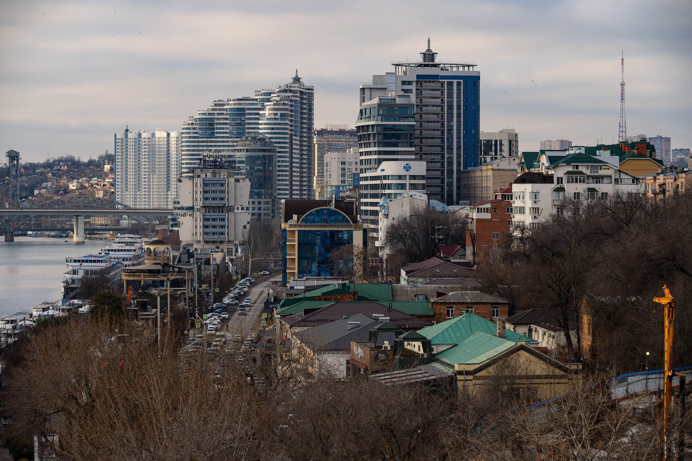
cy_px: 230
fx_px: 2018
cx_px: 346
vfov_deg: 13.0
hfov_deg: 19.5
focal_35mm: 105
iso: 200
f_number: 6.3
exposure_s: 1/640
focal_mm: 105
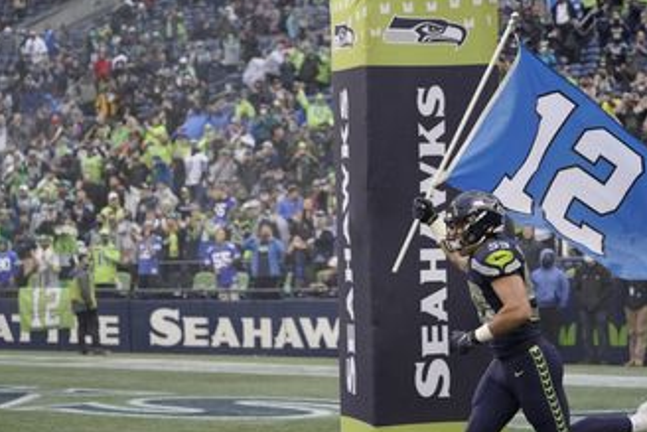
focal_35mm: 122
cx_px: 383
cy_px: 230
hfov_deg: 16.8
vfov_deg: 11.2
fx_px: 2193
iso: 6400
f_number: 4.5
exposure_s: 1/2000
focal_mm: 100
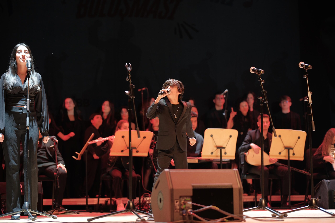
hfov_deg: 24.2
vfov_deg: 16.3
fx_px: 782
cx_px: 168
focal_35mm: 84
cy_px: 112
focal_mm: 56
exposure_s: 1/250
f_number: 1.4
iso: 500
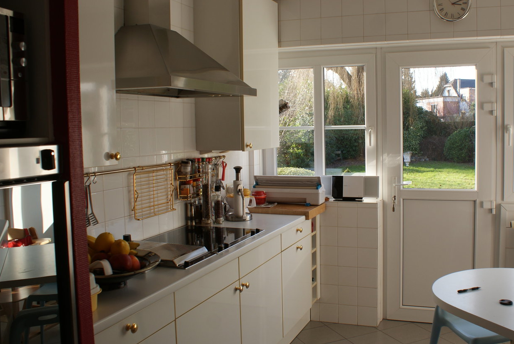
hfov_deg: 53.9
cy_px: 208
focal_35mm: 35
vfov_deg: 37.8
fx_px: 500
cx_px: 316
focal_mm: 18
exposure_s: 1/60
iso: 100
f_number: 7.1
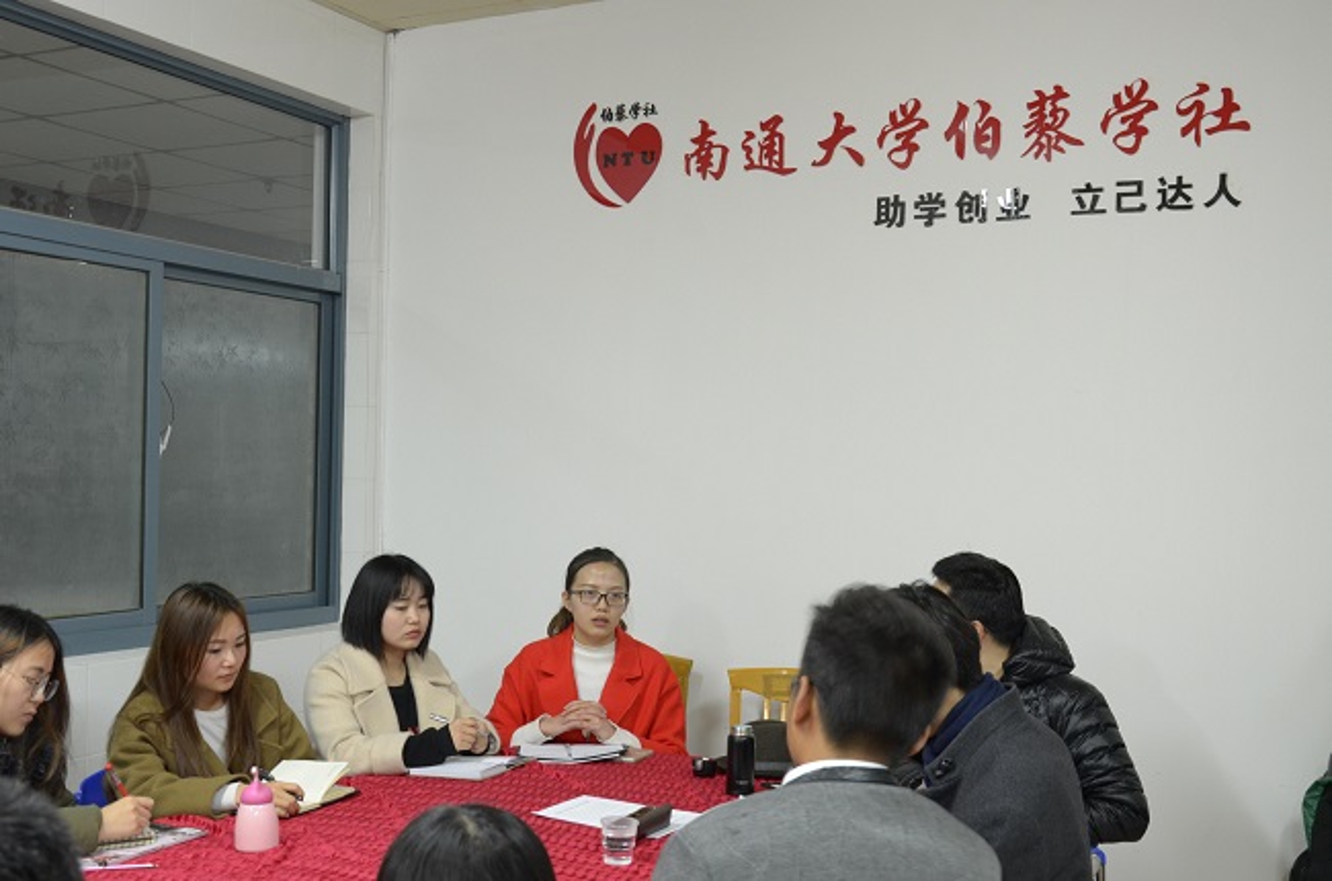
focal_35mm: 39
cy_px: 440
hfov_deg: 49.7
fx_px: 1439
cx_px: 666
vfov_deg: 34.0
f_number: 5.6
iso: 800
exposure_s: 1/5
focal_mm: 26
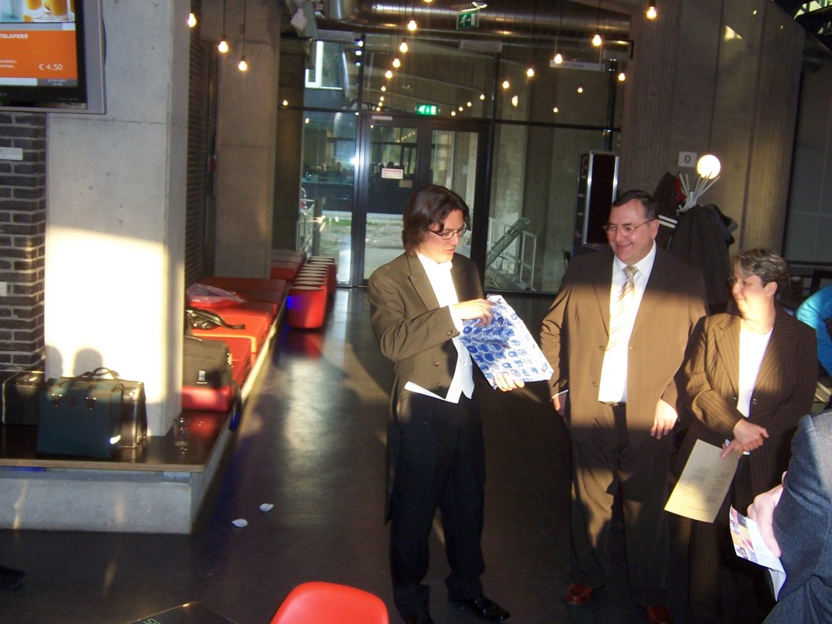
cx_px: 416
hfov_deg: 46.8
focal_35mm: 40
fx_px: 961
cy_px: 312
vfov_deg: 36.0
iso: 140
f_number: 3.4
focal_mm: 6.7
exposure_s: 1/60
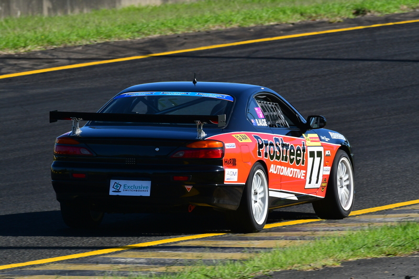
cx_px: 210
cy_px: 140
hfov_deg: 3.6
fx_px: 6632
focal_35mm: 570
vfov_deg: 2.4
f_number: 11
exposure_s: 1/640
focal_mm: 380
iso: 500
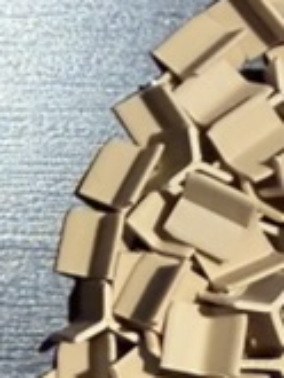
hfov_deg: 8.6
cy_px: 312
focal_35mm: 149
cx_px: -522
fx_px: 1628
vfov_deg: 13.2
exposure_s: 1/99
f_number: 2.2
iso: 320
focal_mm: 2.22
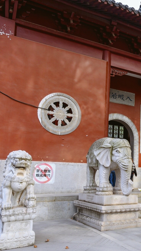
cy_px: 126
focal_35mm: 38
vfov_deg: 52.8
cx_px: 150
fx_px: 253
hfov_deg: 28.6
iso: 140
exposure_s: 1/200
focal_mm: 24
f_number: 4.5
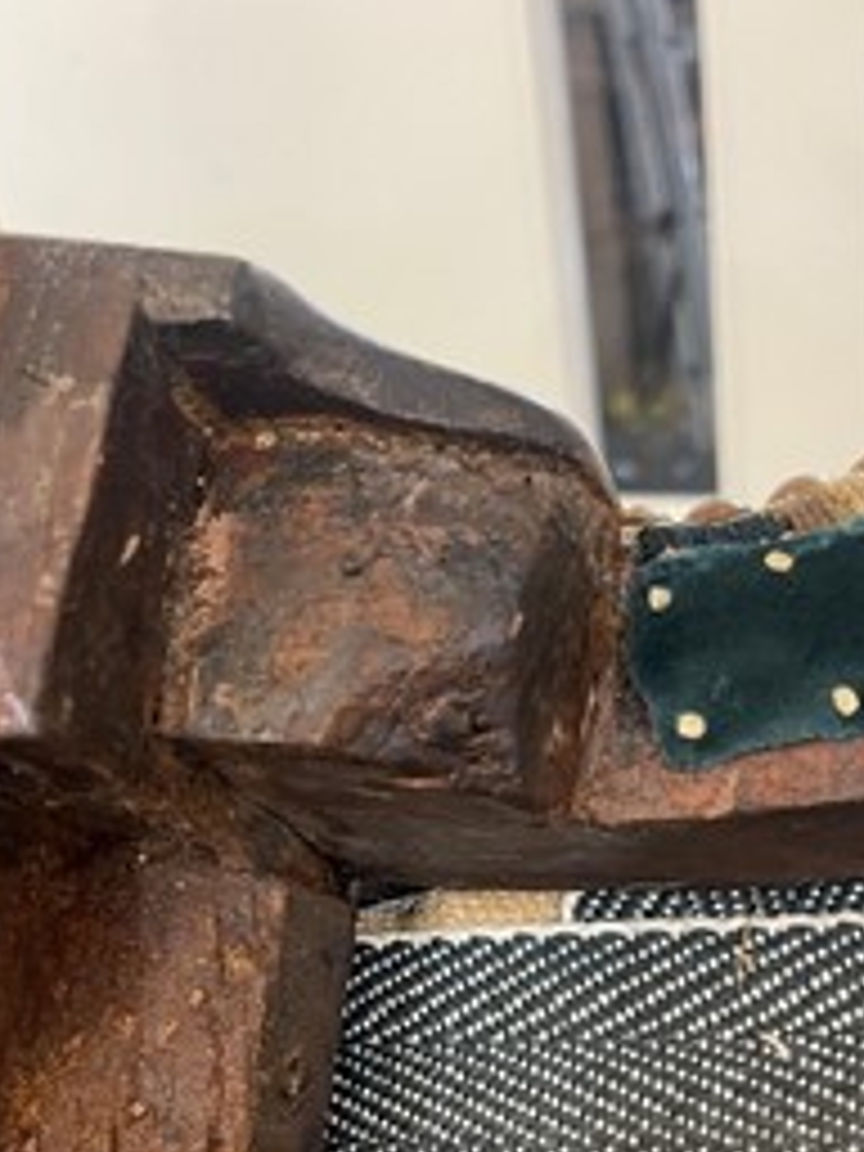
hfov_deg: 36.8
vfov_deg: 46.0
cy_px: 878
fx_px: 1298
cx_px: 405
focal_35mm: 39
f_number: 1.6
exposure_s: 1/50
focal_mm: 5.1
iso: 320
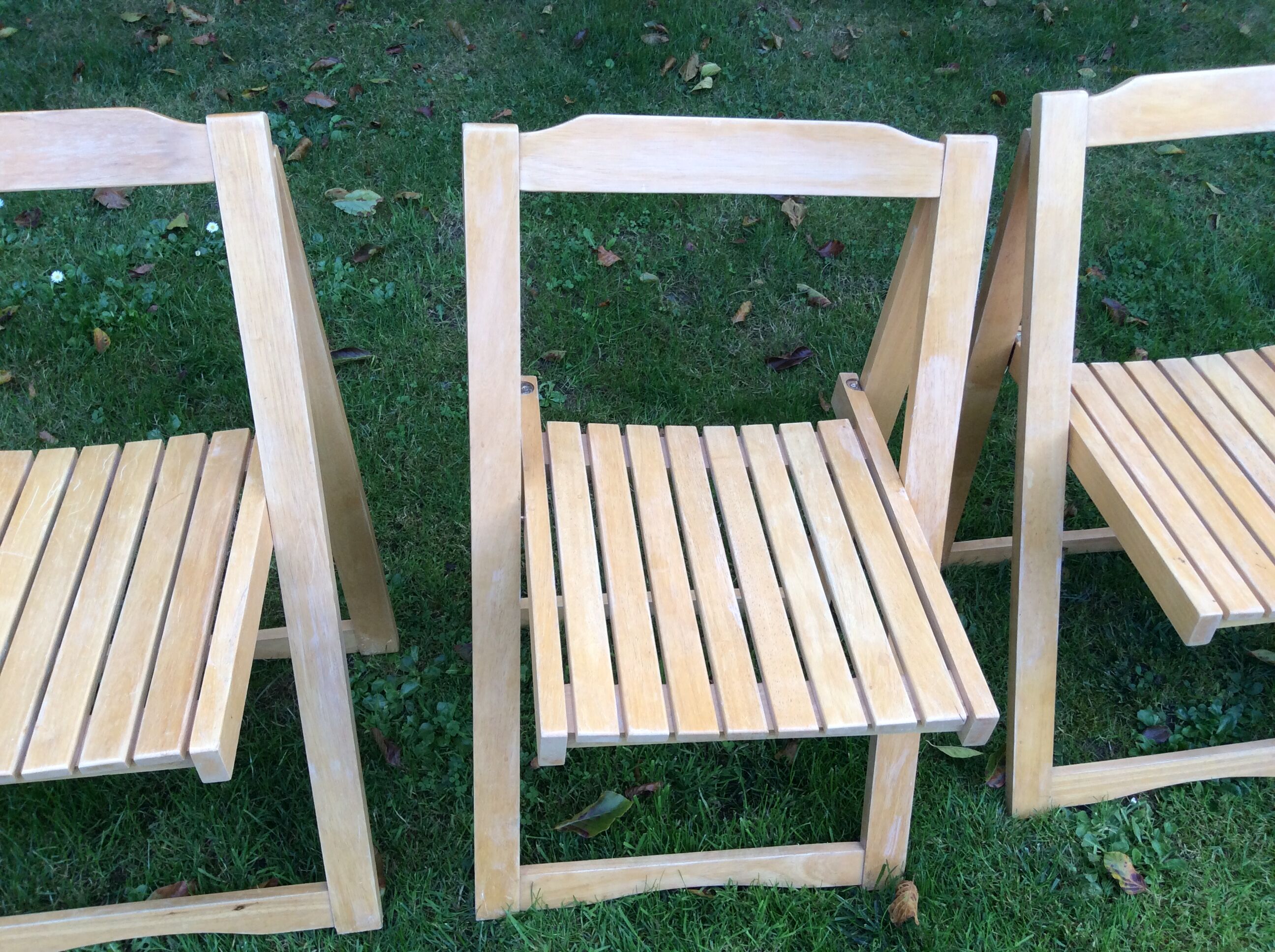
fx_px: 1177
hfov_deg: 56.9
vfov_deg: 44.1
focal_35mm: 32
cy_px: 476
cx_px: 638
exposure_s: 1/100
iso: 40
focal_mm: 3.3
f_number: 2.4
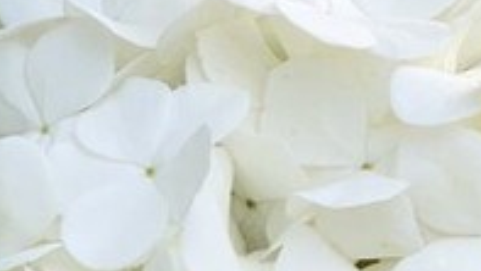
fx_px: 4402
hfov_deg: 6.2
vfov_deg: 3.5
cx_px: 645
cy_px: 81
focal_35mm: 345
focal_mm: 6
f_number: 2.4
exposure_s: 1/122
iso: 16
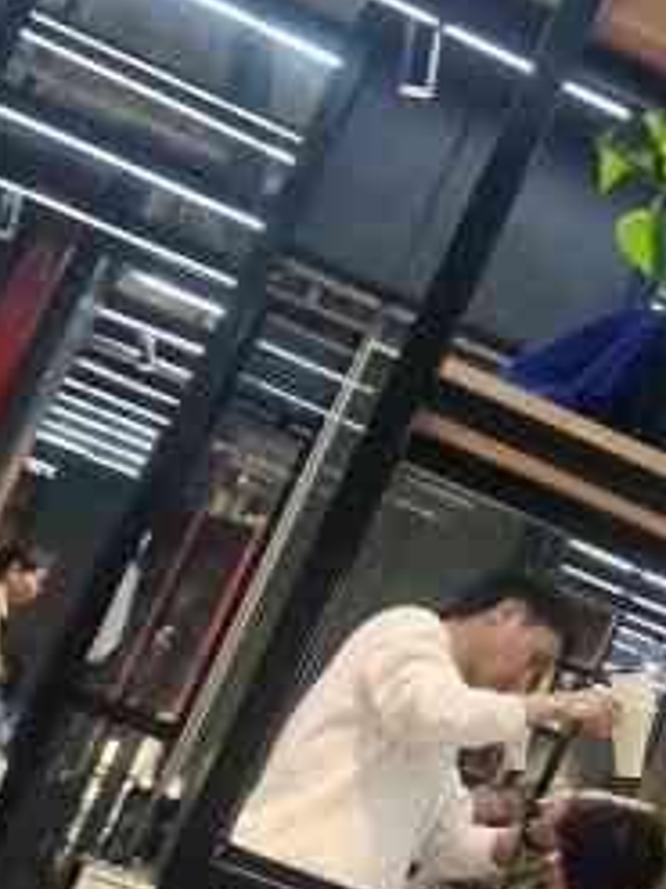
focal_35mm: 102
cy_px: 693
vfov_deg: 19.1
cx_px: 1238
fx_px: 2619
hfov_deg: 13.0
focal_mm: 4.94
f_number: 1.9
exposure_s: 1/100
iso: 320
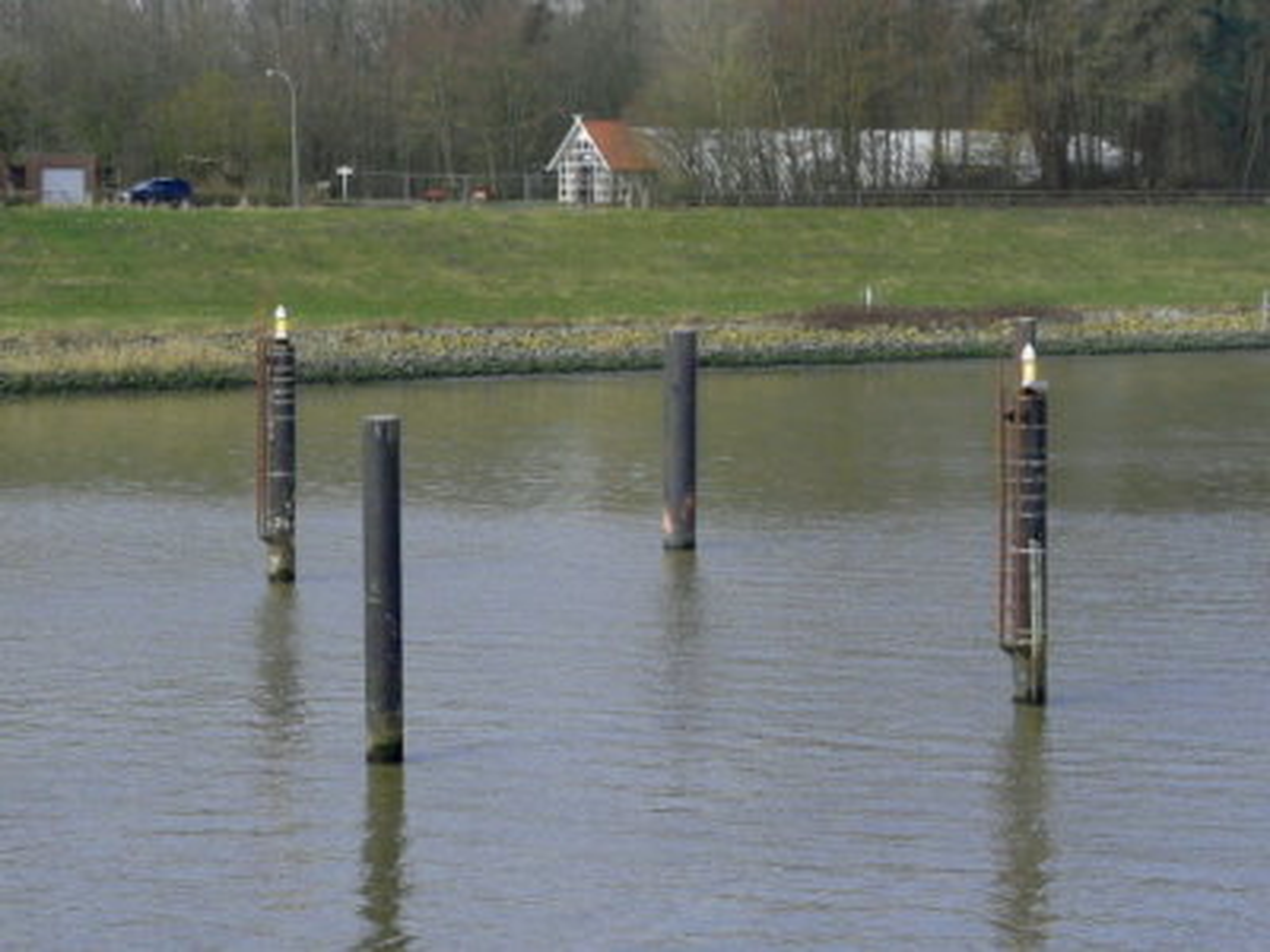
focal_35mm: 102
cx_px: 635
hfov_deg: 19.3
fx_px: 3742
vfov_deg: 14.5
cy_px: 476
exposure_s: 1/320
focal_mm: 10.5
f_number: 4.5
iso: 100
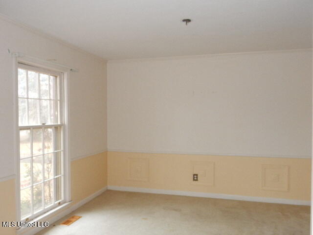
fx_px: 271
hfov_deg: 60.0
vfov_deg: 46.8
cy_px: 118
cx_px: 156
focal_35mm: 30
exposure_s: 1/30
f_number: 4
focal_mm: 5.4
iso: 280
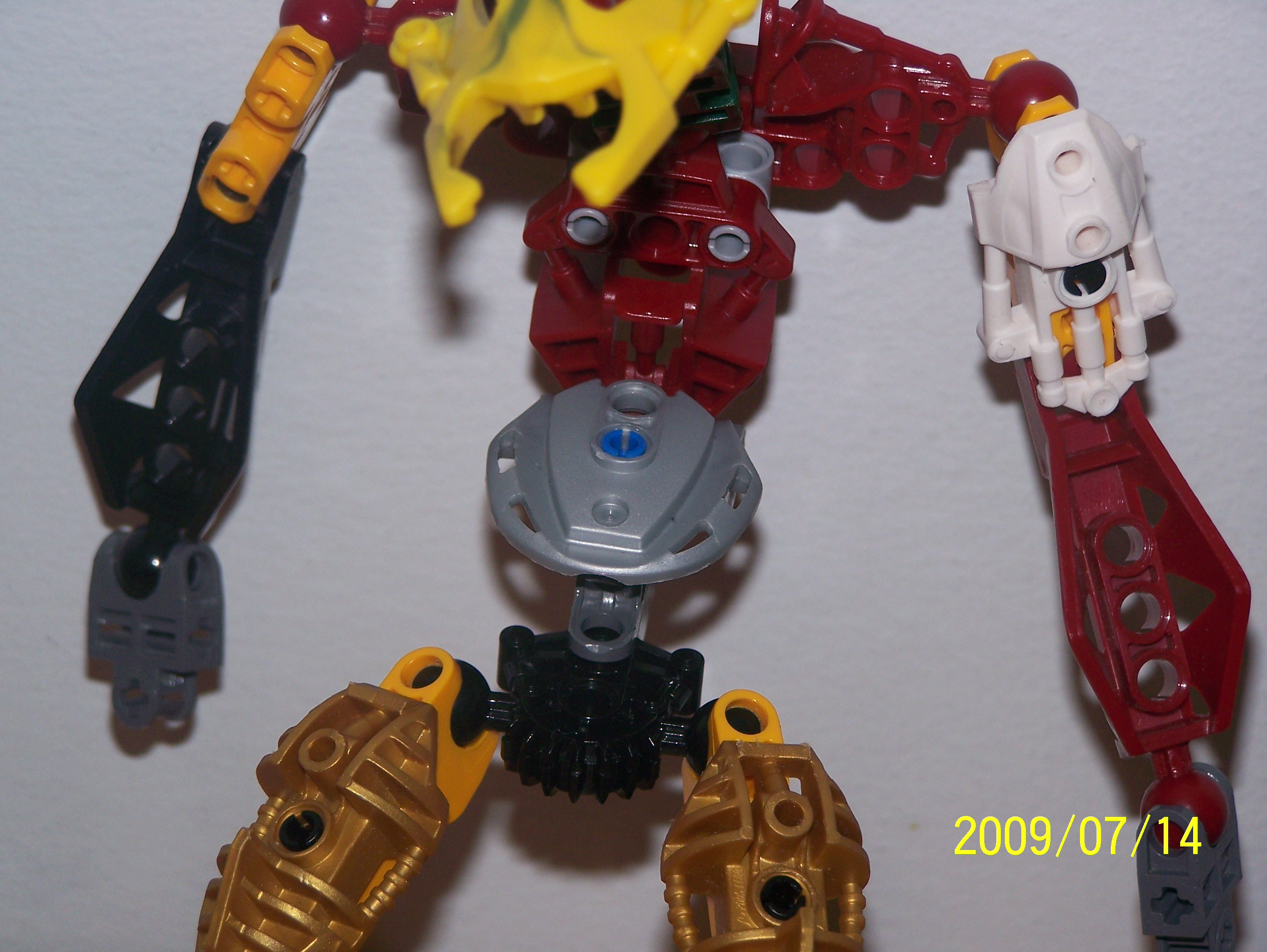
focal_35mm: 139
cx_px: 634
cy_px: 476
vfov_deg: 10.7
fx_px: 5091
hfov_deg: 14.2
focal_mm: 23.1
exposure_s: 1/100
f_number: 3.2
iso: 80
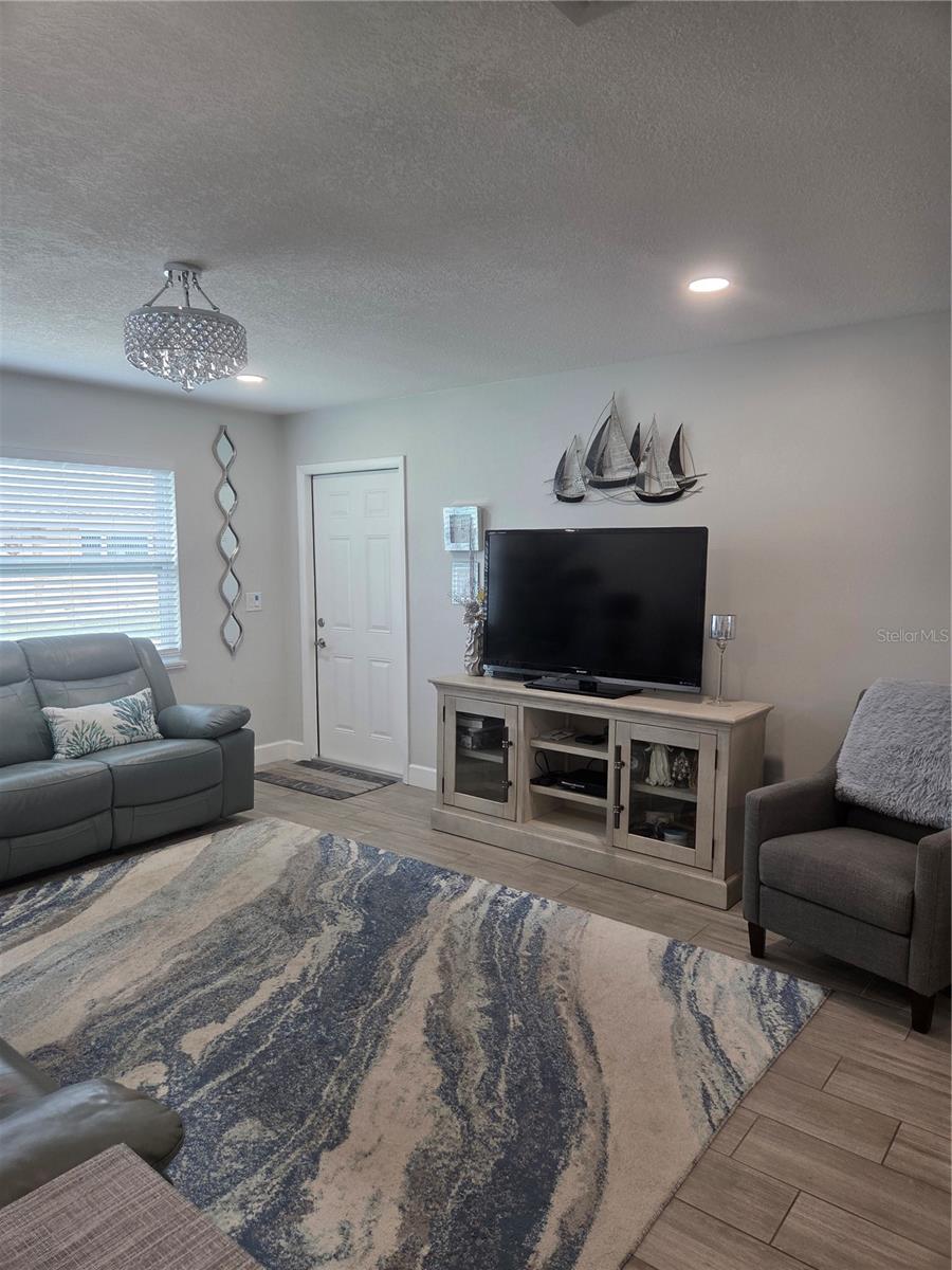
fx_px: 843
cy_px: 635
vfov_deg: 73.9
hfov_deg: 58.9
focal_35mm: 23
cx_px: 476
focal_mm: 5.4
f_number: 1.8
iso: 100
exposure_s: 1/120
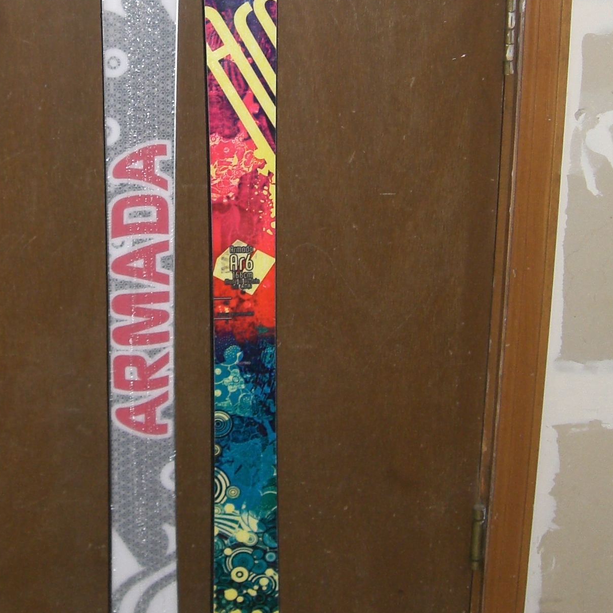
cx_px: 203
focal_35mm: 78
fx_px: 1563
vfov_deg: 22.0
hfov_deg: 22.1
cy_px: 147
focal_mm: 6.2
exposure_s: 1/60
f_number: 2.7
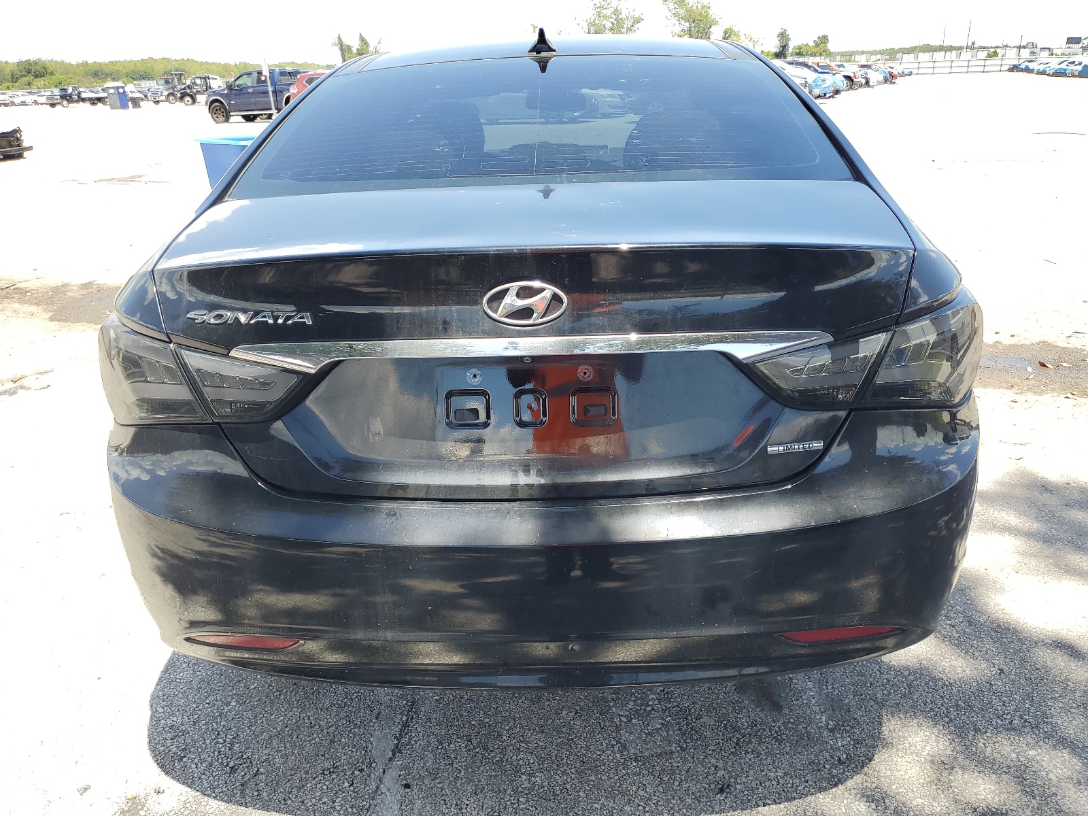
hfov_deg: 67.3
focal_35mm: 26
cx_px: 544
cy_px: 408
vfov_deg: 53.1
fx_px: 817
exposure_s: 1/833
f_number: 1.5
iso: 50
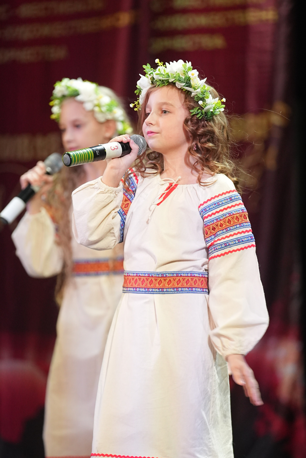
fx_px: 3251
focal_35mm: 255
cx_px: 153
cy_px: 229
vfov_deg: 8.1
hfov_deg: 5.4
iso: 2500
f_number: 2.8
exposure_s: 1/400
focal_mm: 170
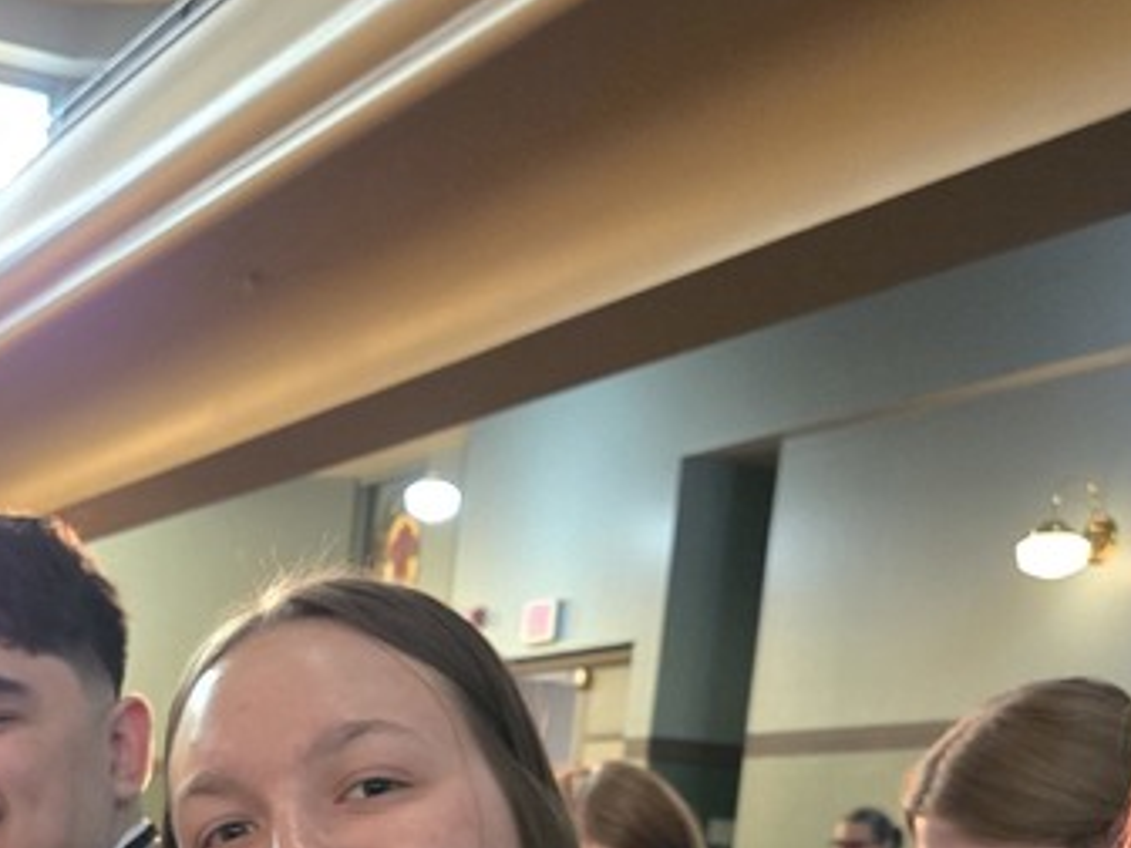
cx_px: 172
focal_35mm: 70
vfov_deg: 19.7
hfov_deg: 27.0
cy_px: 1040
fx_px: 2287
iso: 1250
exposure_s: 1/60
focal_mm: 5.4
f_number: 1.8
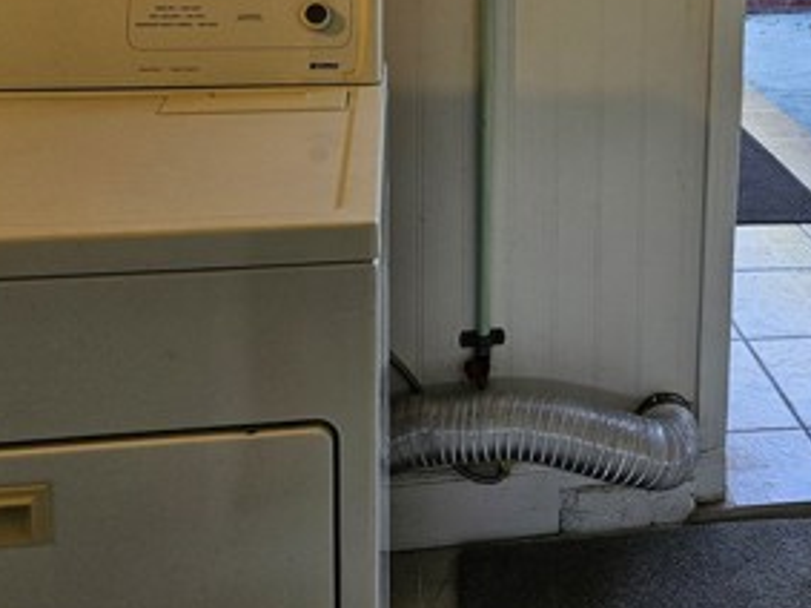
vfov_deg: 26.5
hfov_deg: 35.8
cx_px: 628
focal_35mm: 52
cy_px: 0
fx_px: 1218
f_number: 1.8
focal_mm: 5.4
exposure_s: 1/120
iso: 50
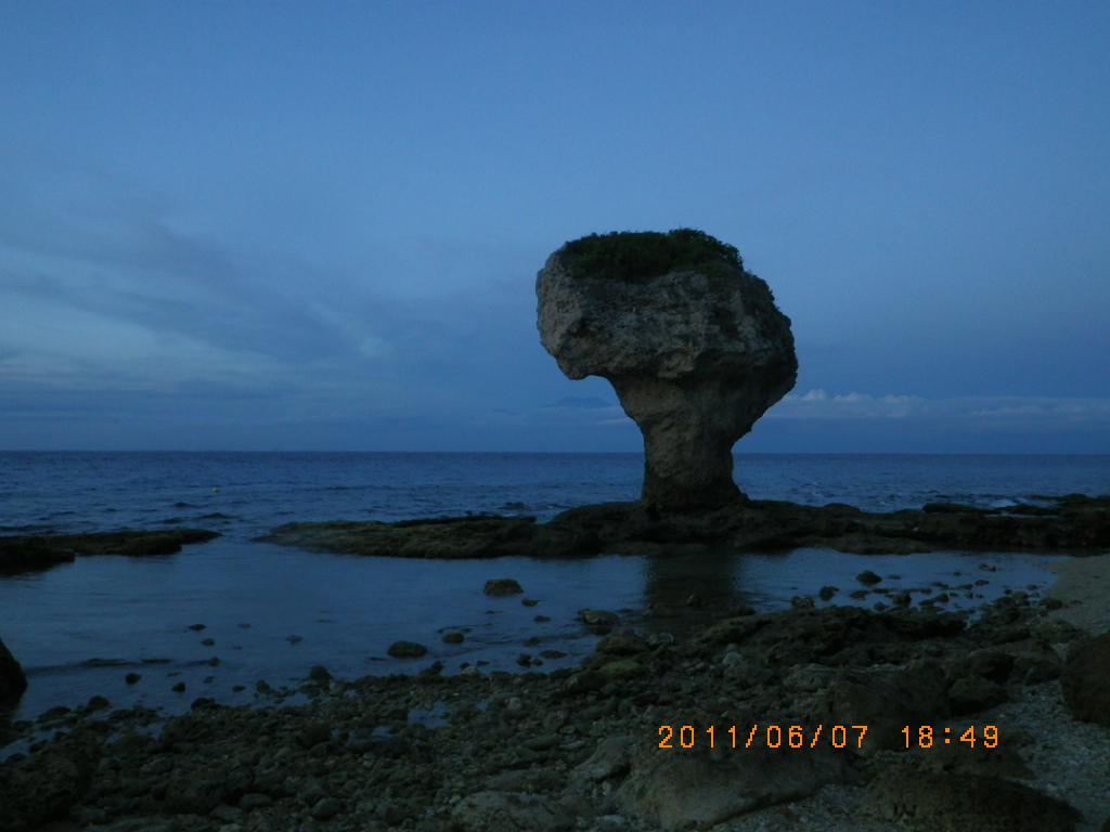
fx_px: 898
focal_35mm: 28
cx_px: 555
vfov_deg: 49.7
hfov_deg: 63.4
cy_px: 416
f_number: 3.5
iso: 160
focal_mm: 5
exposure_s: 1/50
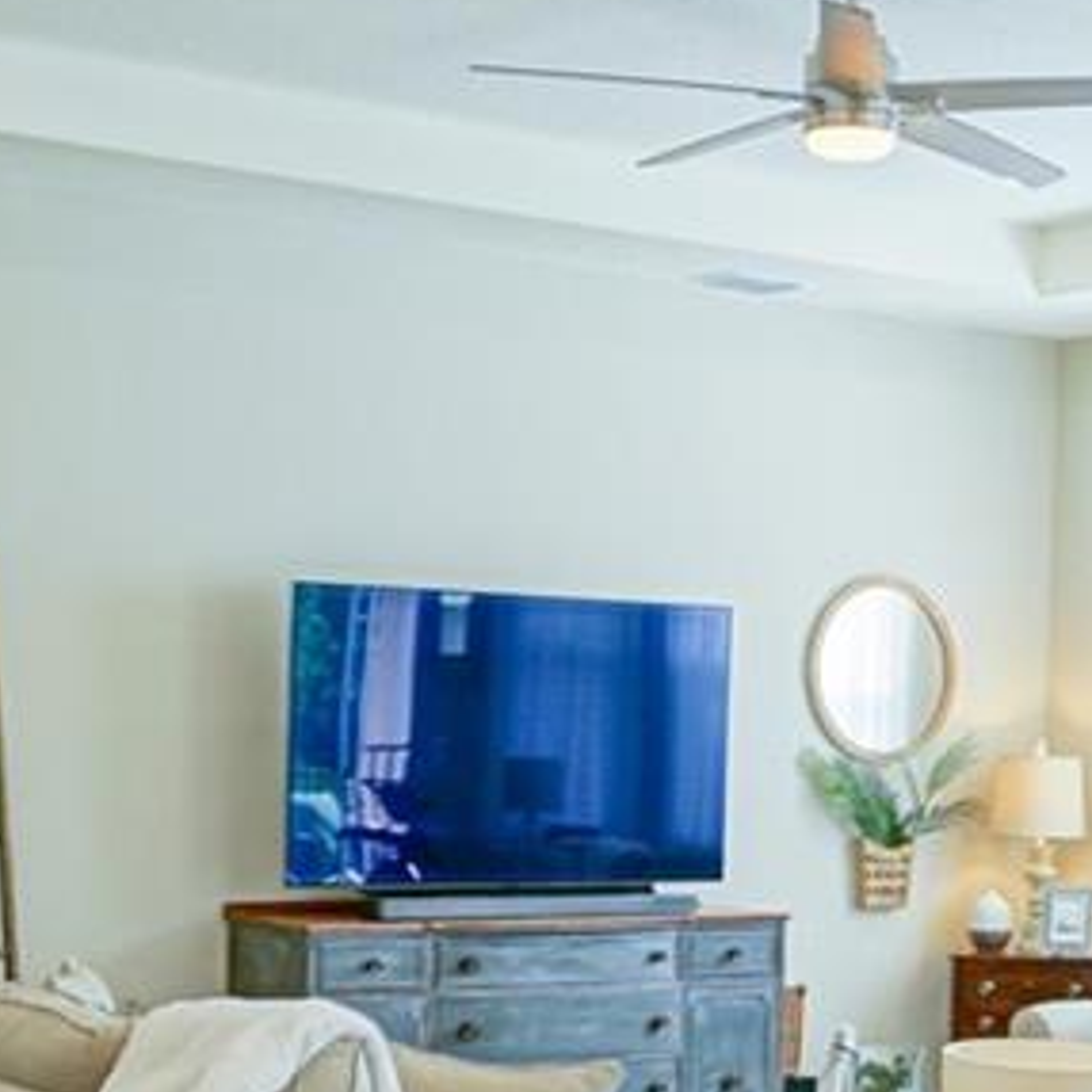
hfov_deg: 22.4
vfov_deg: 22.3
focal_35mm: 76
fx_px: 2712
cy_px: 939
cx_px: 886
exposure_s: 1/60
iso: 160
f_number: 4
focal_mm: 16
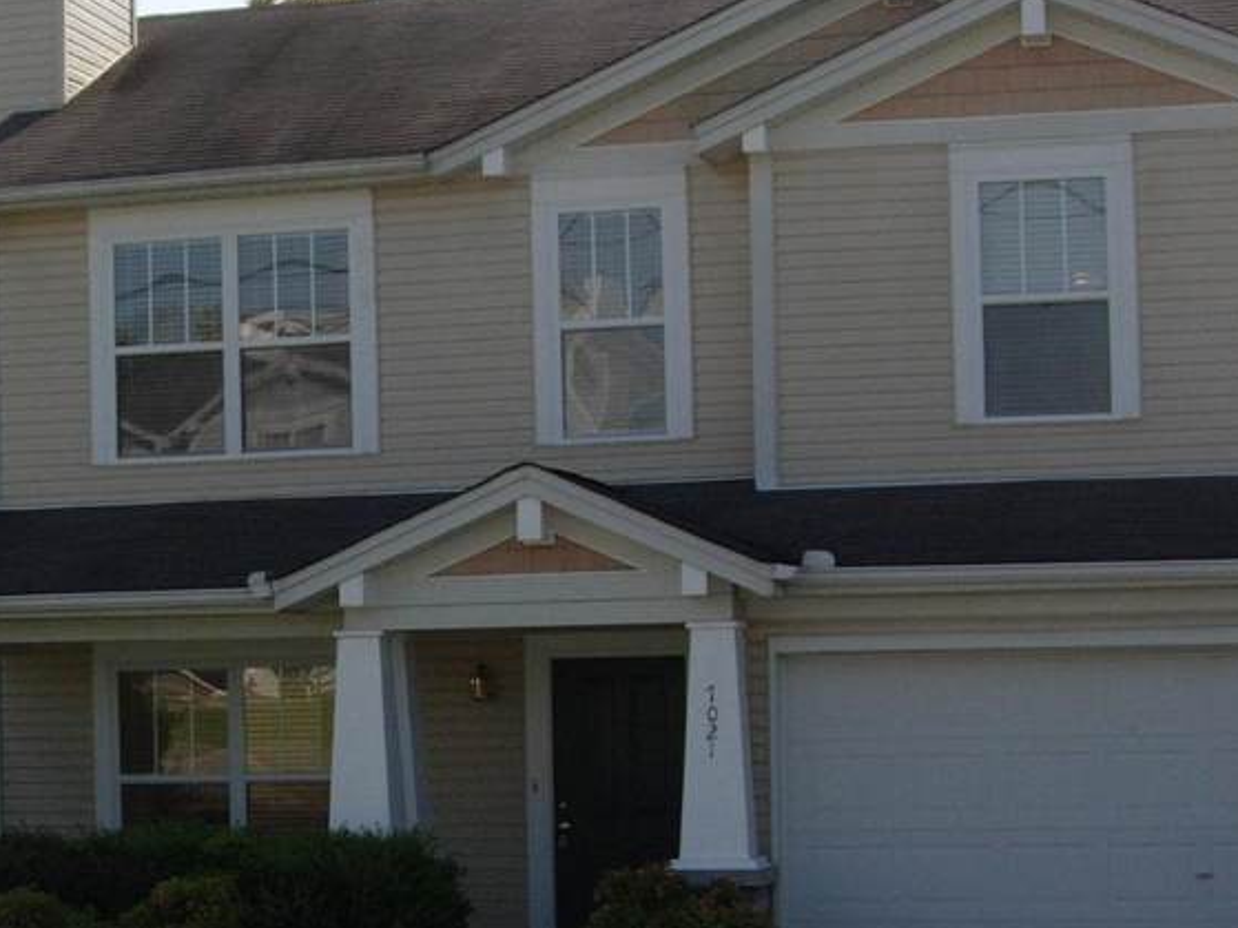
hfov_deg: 22.2
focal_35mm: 87
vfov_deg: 16.8
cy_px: 731
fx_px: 3111
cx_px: 239
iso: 79
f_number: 4.8
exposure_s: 1/836
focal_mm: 7.8
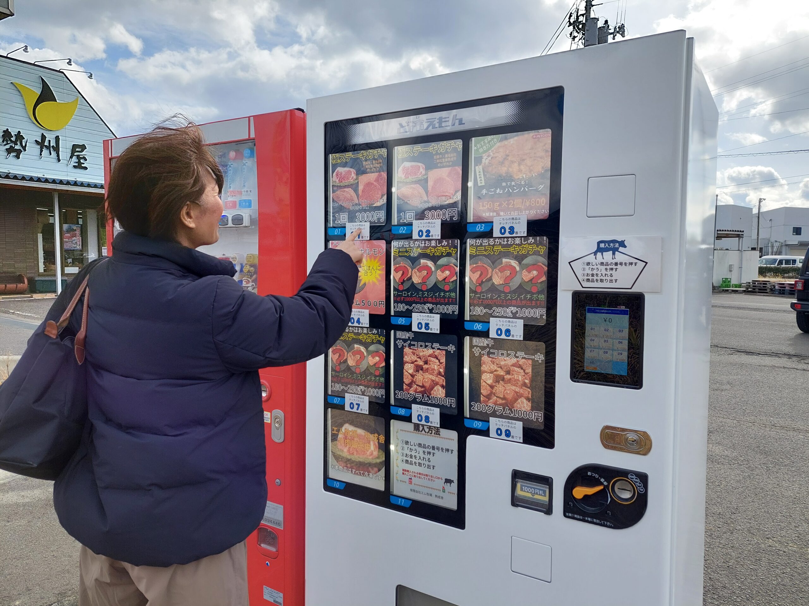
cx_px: 404
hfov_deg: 71.6
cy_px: 303
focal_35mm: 24
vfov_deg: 56.8
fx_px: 561
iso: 40
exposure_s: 1/845
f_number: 1.8
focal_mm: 5.23
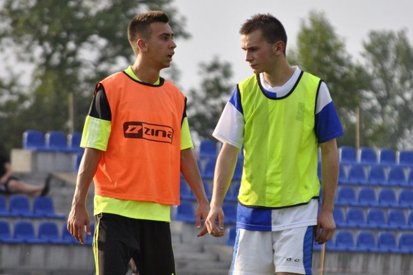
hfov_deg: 6.9
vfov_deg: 4.6
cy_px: 138
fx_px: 3441
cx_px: 206
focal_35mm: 300
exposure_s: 1/500
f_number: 5.6
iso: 360
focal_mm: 200
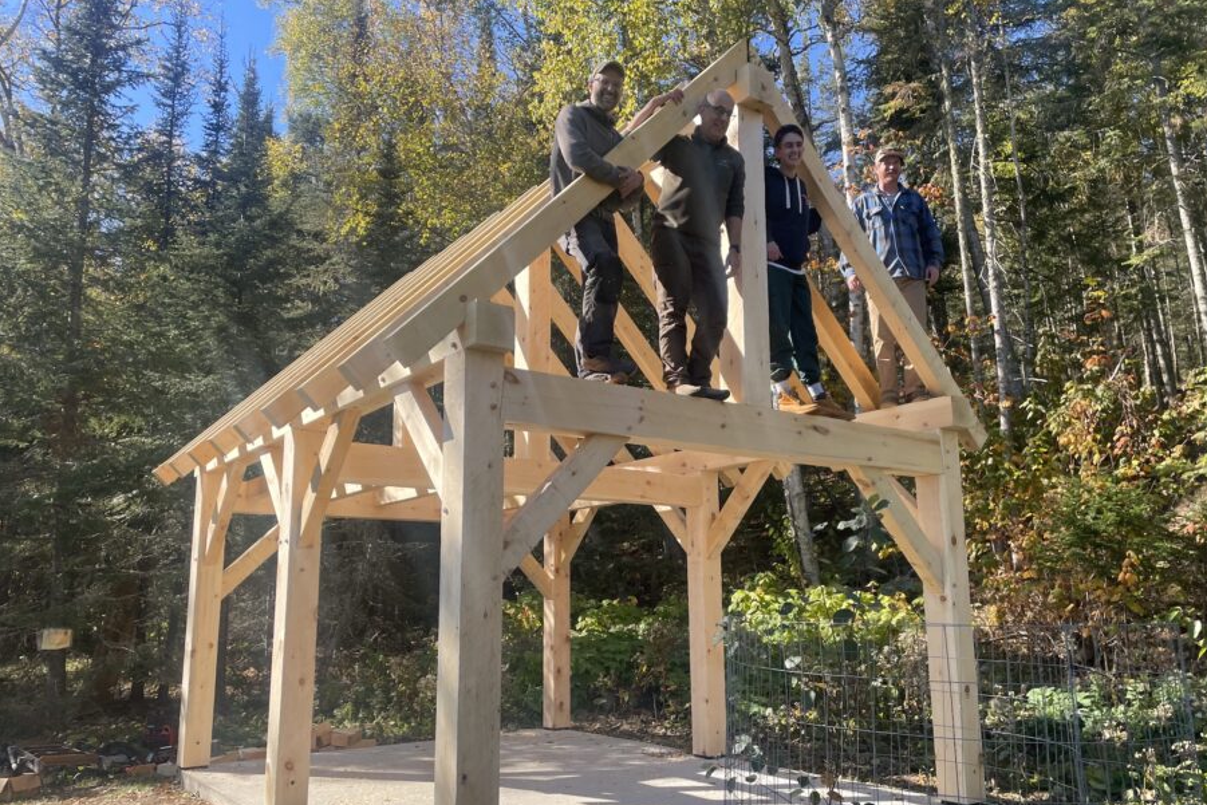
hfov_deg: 65.5
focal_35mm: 28
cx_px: 601
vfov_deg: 46.4
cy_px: 442
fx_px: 939
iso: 32
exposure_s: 1/972
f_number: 1.6
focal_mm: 4.2
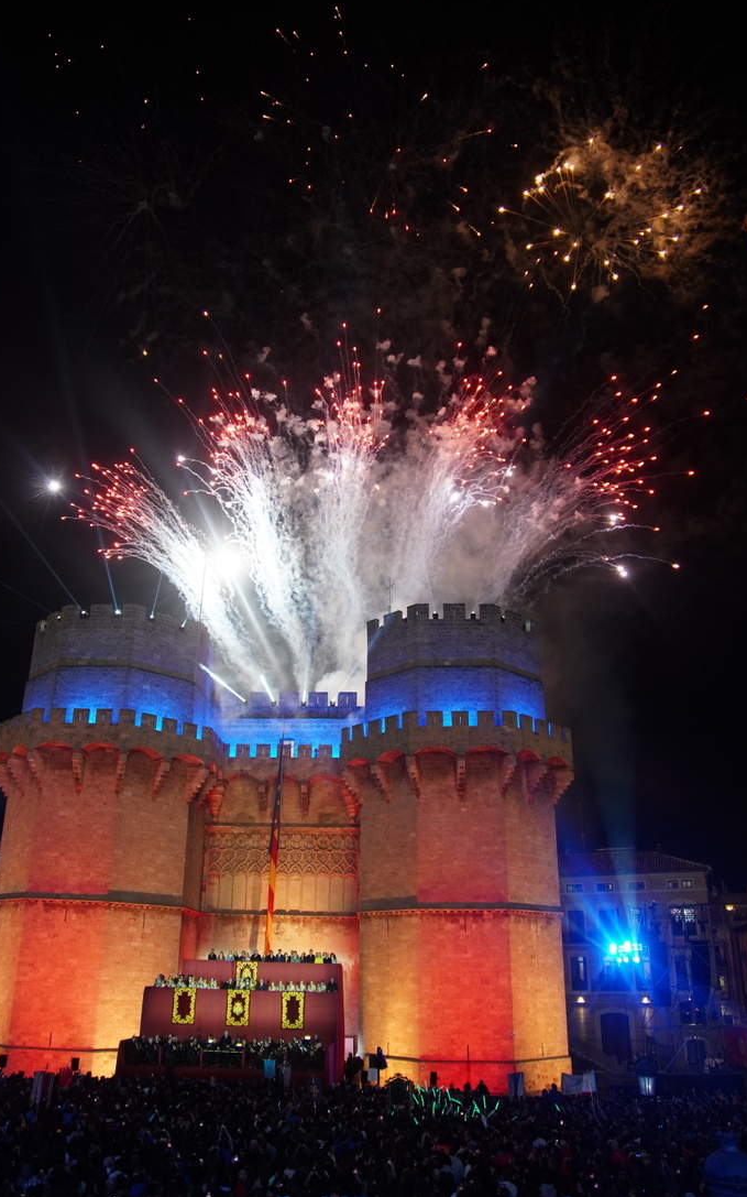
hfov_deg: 45.9
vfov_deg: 68.3
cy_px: 558
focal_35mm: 27
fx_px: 880
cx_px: 337
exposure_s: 1/80
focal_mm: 16
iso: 800
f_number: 2.8
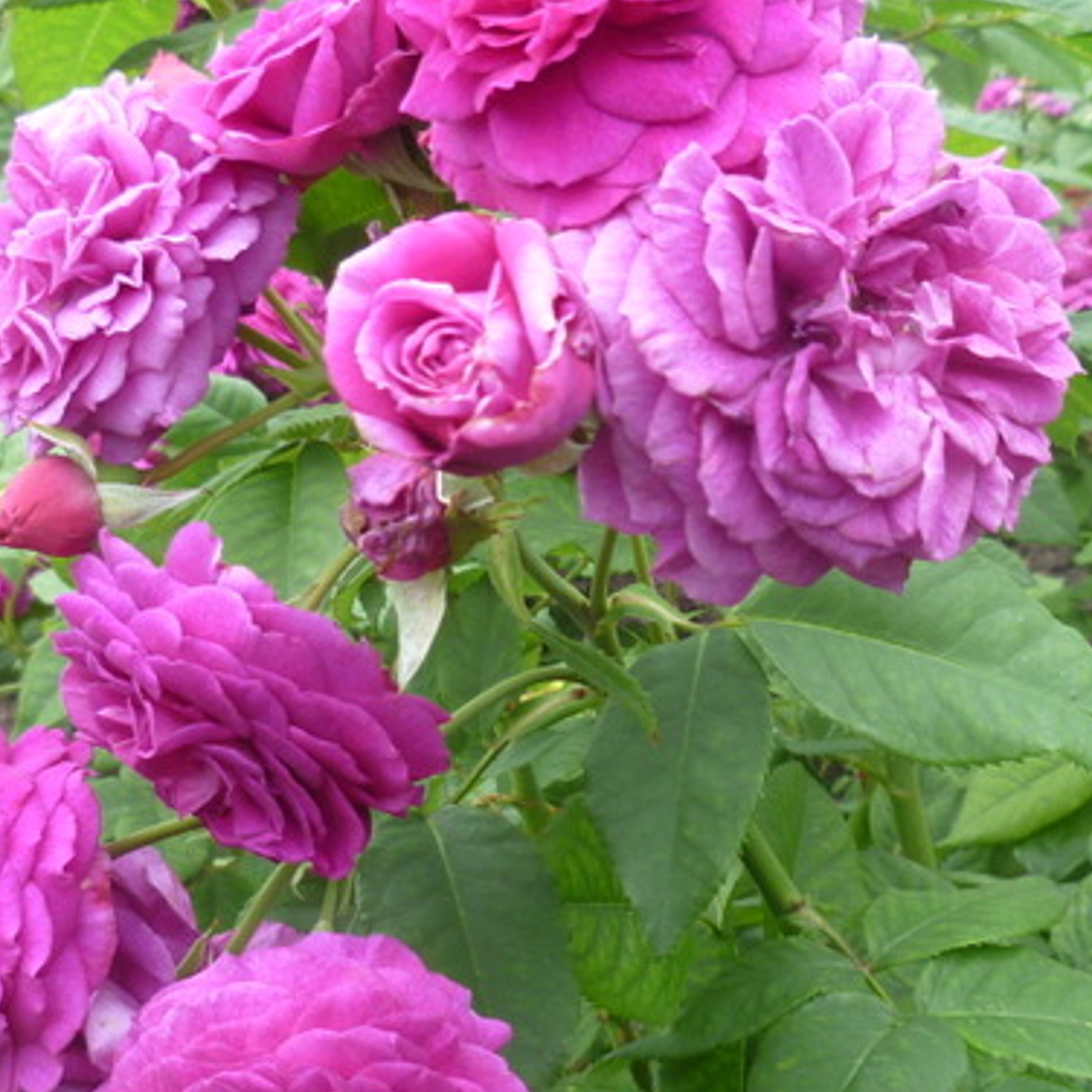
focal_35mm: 59
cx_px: 595
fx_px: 2106
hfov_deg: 29.1
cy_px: 575
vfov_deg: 29.1
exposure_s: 1/125
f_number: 2.8
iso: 80
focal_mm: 5
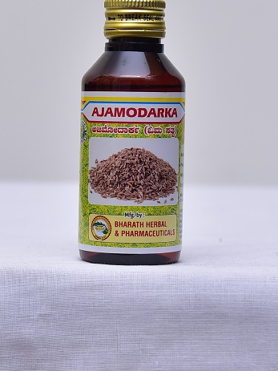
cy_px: 168
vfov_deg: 32.2
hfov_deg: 24.4
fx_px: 643
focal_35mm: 60
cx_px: 139
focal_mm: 55
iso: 1250
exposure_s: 1/160
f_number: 4.5
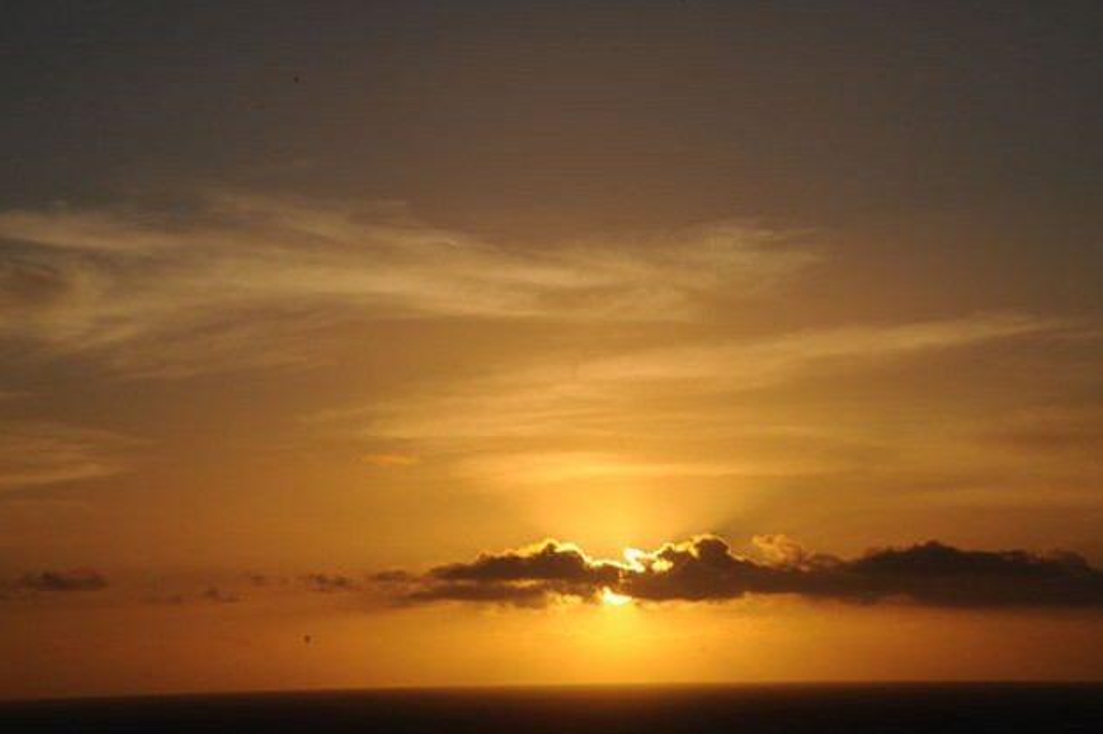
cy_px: 368
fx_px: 3705
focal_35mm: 121
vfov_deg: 11.3
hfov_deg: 16.9
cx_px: 552
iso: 800
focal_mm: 120
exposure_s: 1/1600
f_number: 20
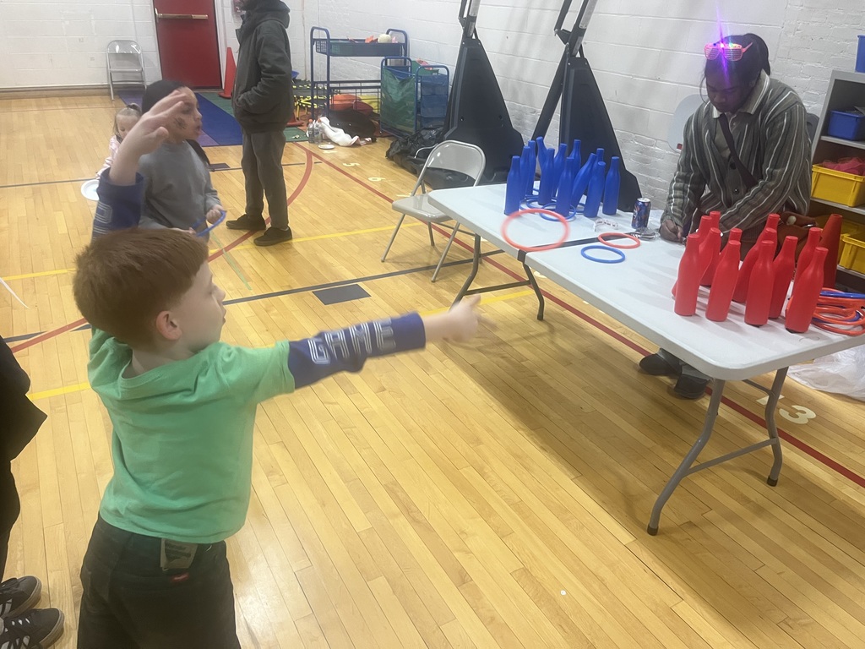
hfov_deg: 67.3
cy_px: 324
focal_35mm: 26
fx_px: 650
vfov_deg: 53.1
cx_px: 432
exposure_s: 1/60
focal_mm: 5.1
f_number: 1.6
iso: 160
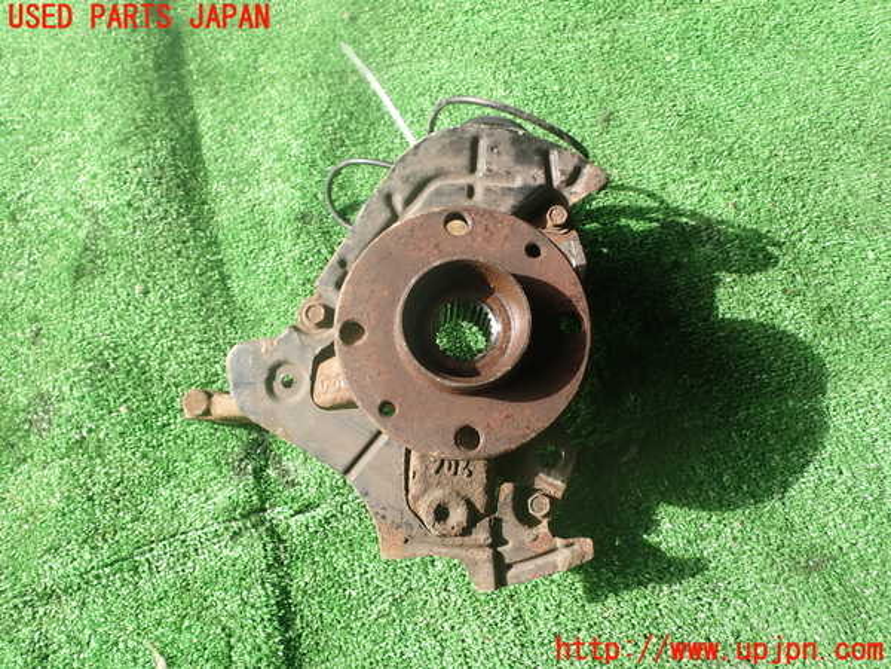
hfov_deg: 60.0
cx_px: 446
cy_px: 334
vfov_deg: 46.8
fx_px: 772
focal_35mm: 30
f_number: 3.2
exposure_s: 1/250
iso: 100
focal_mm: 5.4
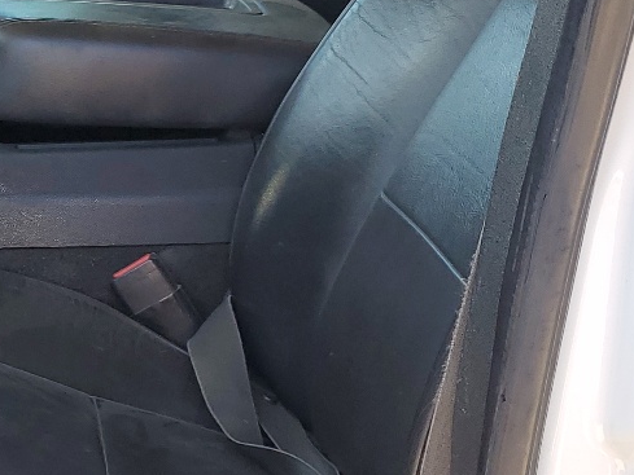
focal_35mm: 85
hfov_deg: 21.5
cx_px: -115
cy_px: 232
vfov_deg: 17.4
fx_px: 1557
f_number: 1.5
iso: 50
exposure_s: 1/213
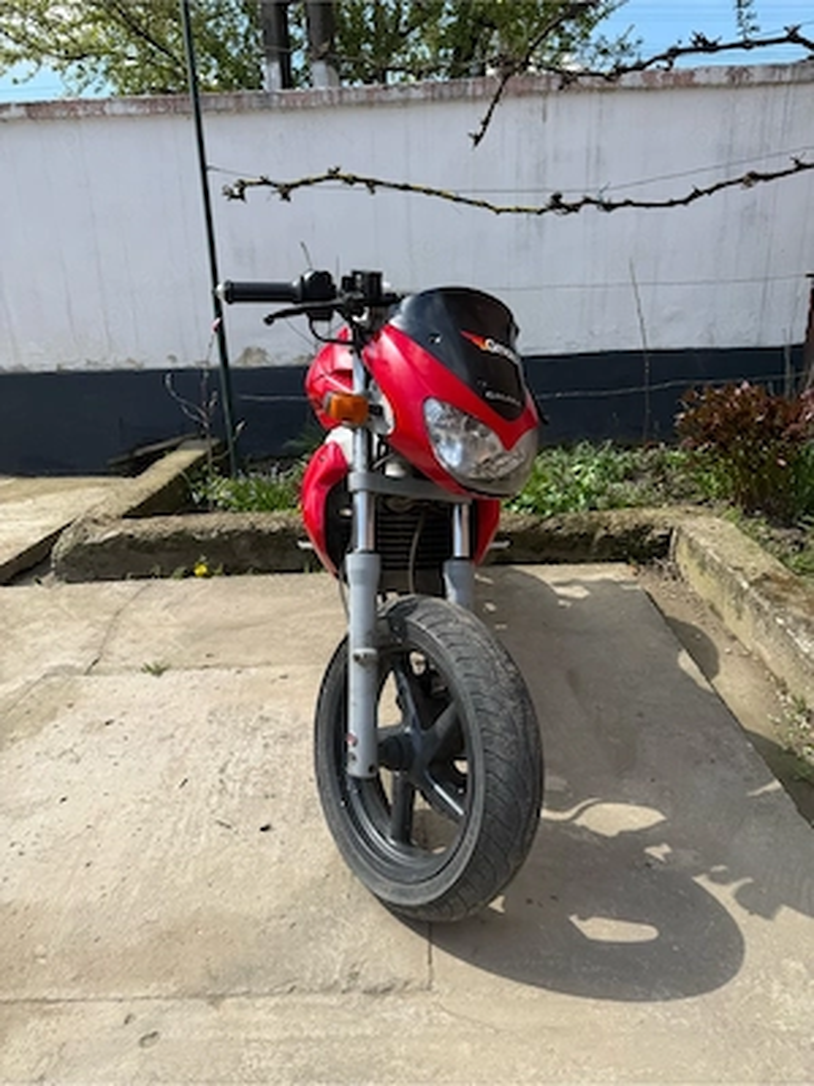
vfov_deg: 71.6
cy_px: 543
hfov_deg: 56.8
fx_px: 752
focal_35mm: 24
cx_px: 407
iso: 80
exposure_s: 1/2299
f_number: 1.78
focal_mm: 6.76
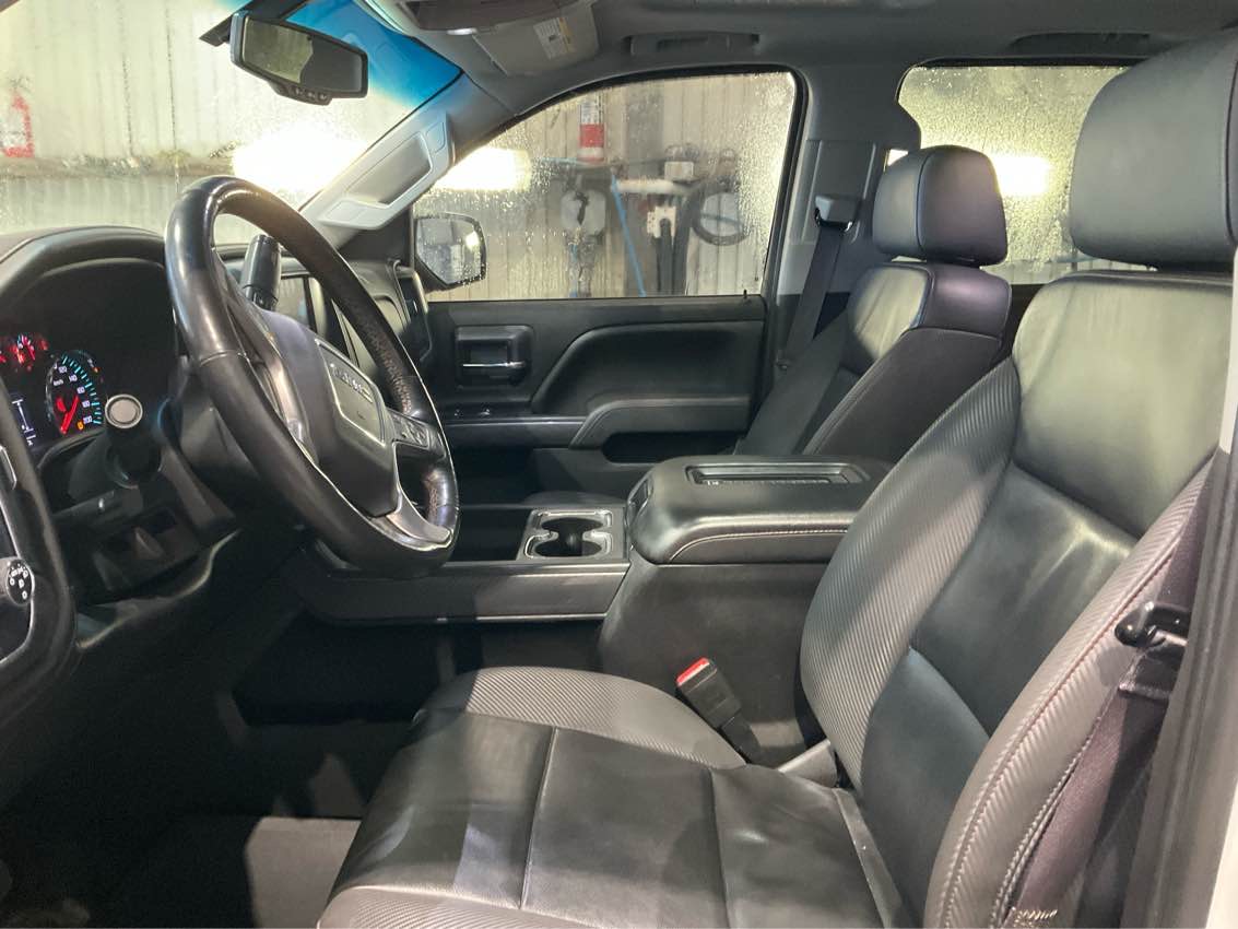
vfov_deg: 48.2
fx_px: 1037
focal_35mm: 29
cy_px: 464
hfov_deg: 61.7
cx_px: 619
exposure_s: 1/30
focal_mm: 3
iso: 400
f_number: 1.8
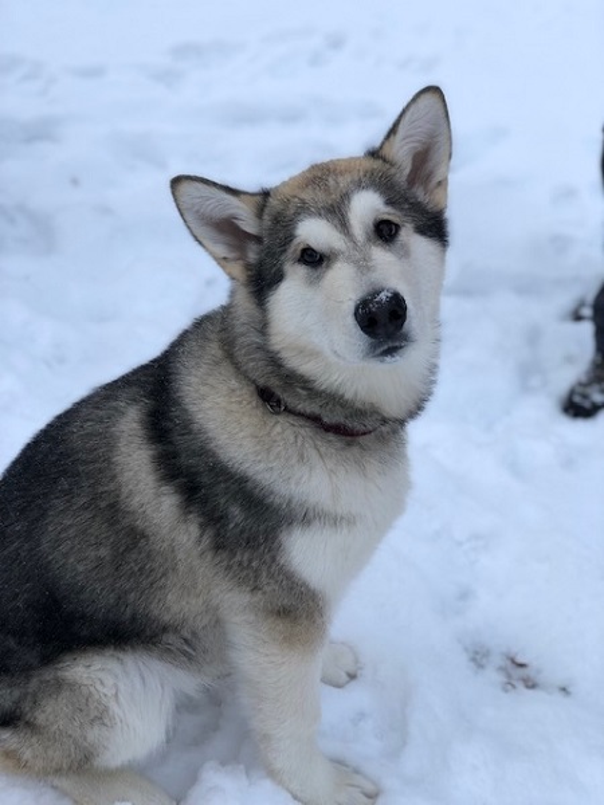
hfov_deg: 25.7
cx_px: 302
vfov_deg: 33.8
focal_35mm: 57
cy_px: 402
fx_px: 1326
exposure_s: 1/120
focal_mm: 6.6
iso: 32
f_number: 2.8
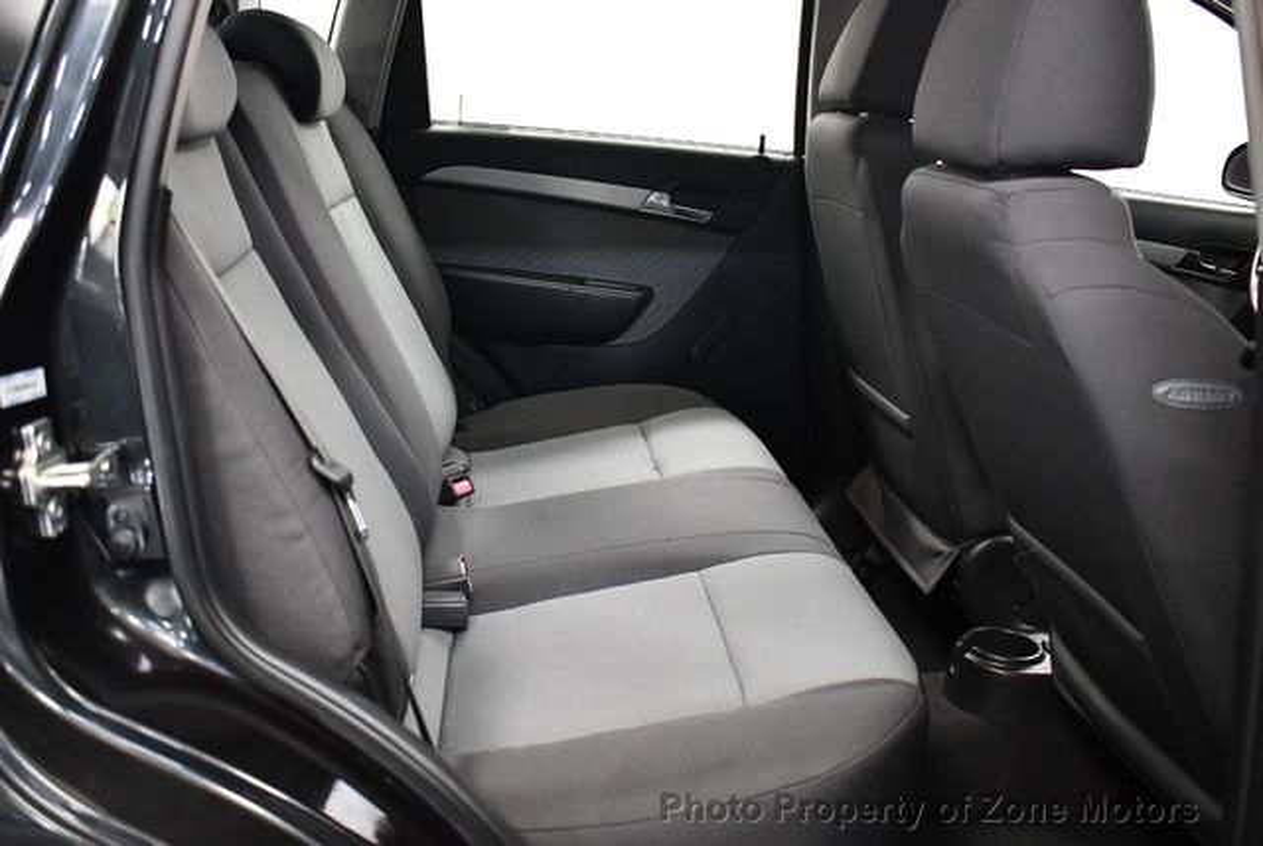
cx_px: 632
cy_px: 423
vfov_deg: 37.0
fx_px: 1265
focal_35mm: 36
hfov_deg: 53.1
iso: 3200
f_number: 3.5
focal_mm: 18
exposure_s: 1/125
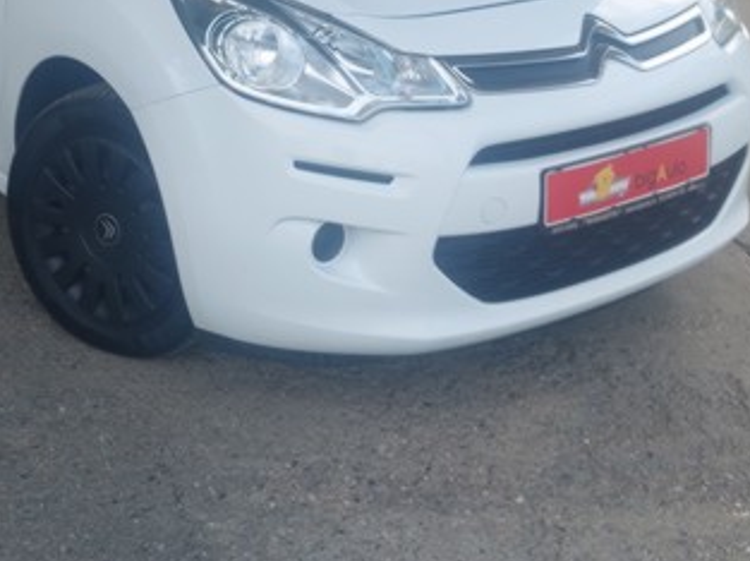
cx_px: 228
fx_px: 1385
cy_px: -24
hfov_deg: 30.0
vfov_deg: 21.9
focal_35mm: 64
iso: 40
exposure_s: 1/280
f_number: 1.8
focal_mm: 5.23
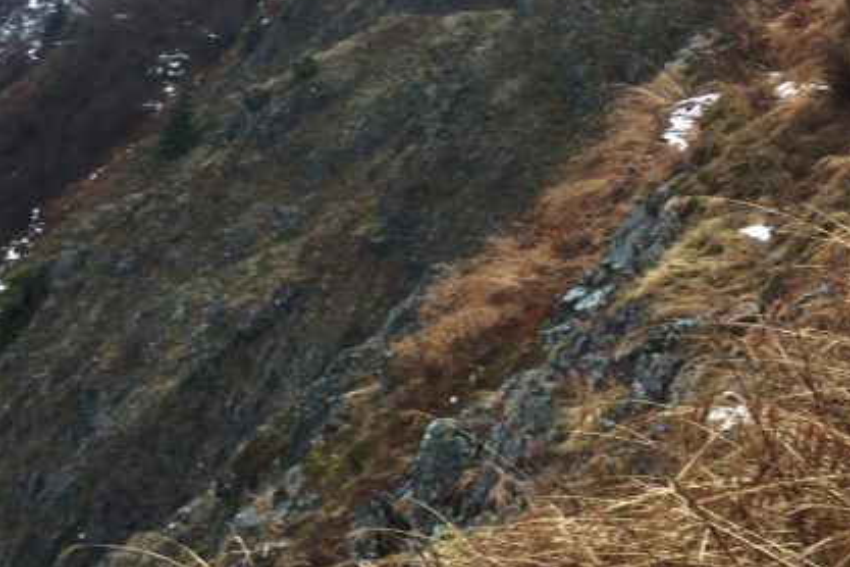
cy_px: -98
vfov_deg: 17.6
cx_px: 453
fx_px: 1747
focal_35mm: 74
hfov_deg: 27.3
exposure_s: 1/60
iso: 25
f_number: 2.2
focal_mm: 4.15
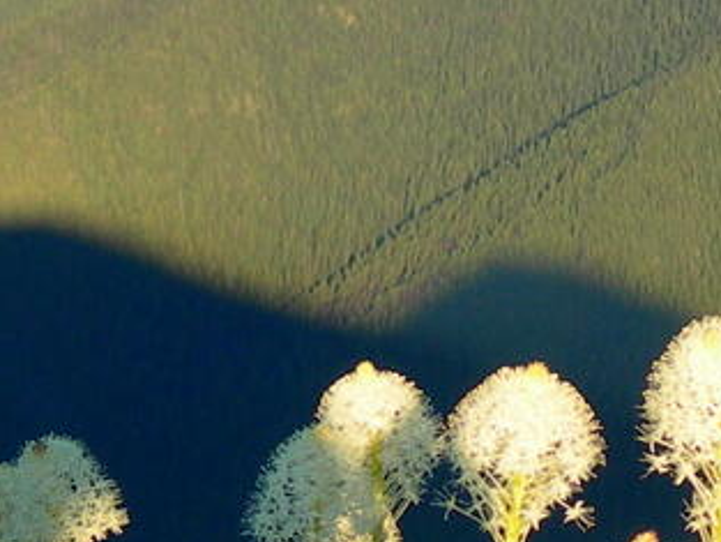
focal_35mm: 260
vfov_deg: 5.7
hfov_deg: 7.6
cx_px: 578
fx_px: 5417
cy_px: 249
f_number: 3.5
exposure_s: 1/305
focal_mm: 12.7
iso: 50
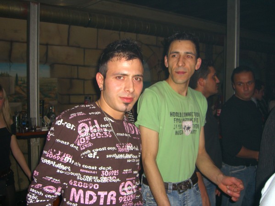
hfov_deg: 49.0
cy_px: 103
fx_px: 302
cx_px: 138
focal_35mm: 38
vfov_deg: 37.7
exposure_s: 1/60
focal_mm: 7.9
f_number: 2.8
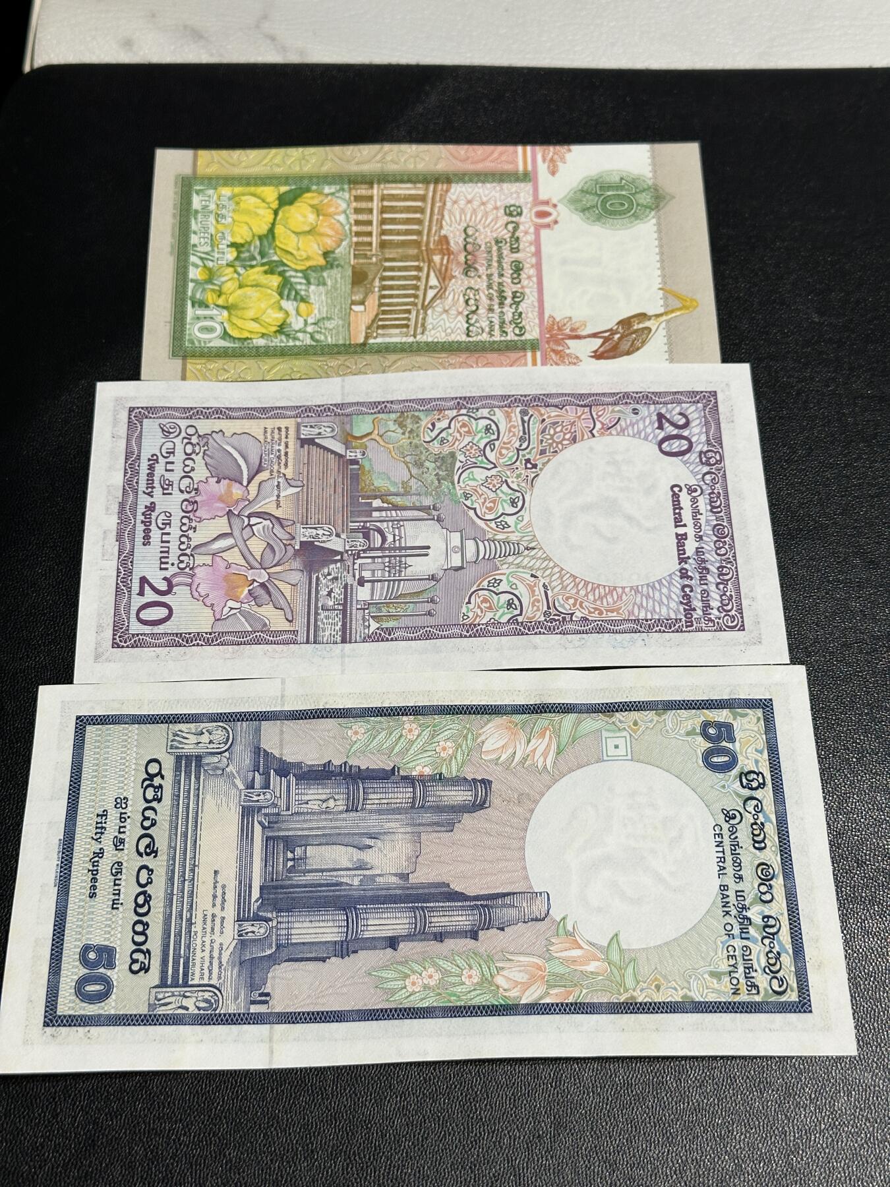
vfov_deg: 39.7
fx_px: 1645
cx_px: 445
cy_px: 594
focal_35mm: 48
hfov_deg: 30.3
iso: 80
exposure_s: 1/50
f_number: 1.78
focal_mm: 6.86
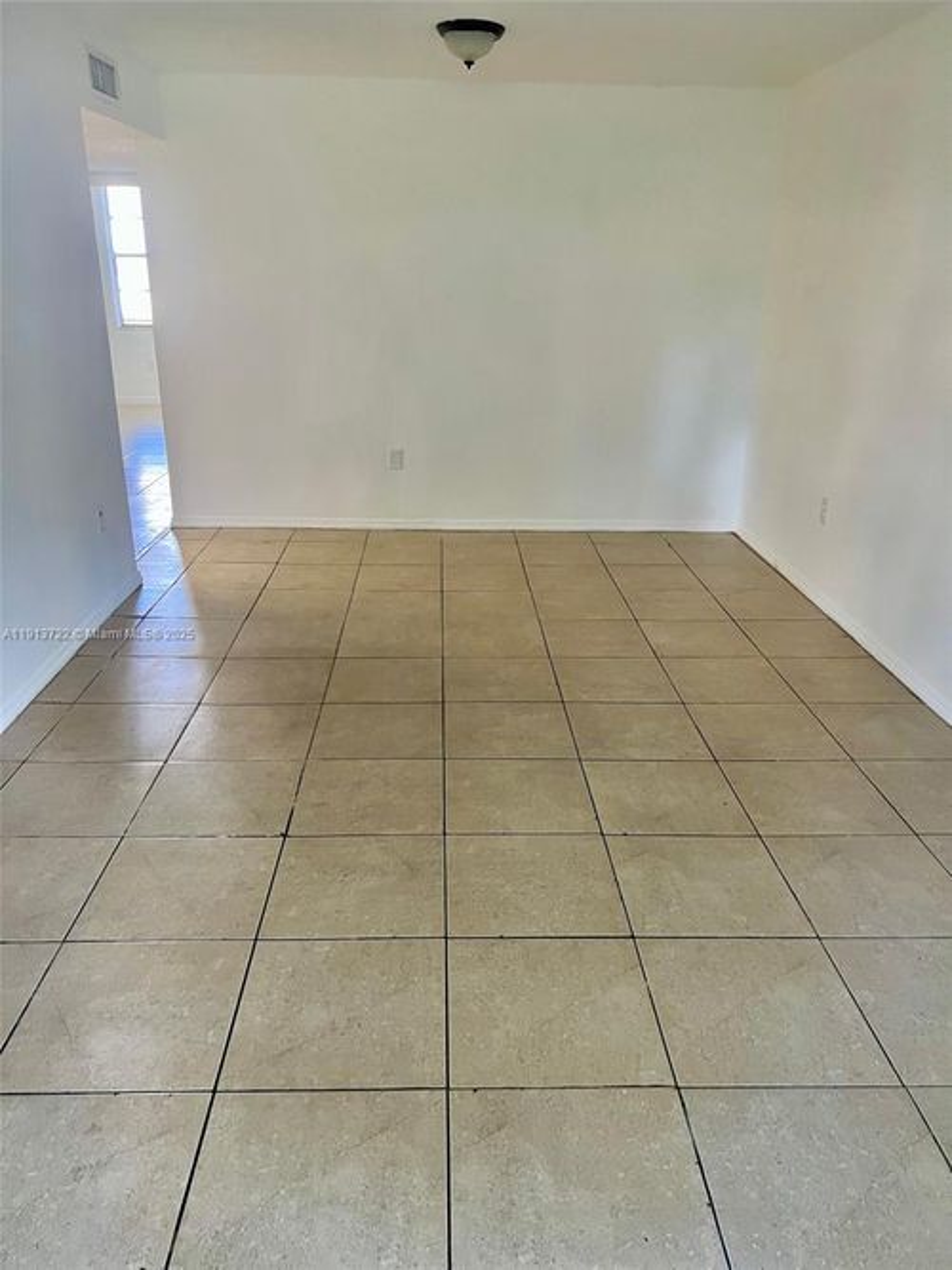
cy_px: 635
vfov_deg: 67.3
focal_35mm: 26
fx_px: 954
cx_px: 476
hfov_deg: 53.0
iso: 125
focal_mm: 5.7
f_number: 1.5
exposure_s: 1/60
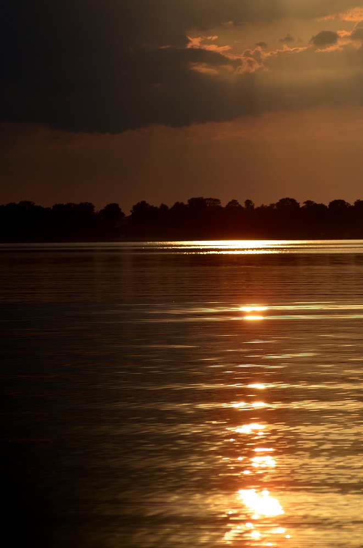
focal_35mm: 168
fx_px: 2554
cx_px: 182
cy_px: 274
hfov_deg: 8.1
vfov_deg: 12.3
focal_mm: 112
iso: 220
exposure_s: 1/8000
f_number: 4.8
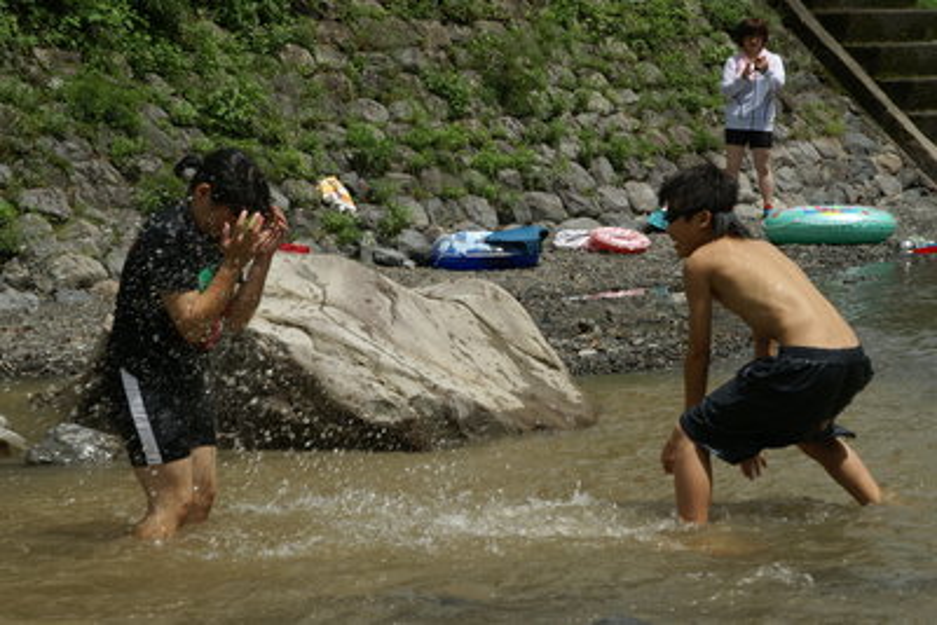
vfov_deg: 12.2
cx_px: 468
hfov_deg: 18.2
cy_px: 312
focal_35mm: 112
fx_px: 2929
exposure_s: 1/200
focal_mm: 75
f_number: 13
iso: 100
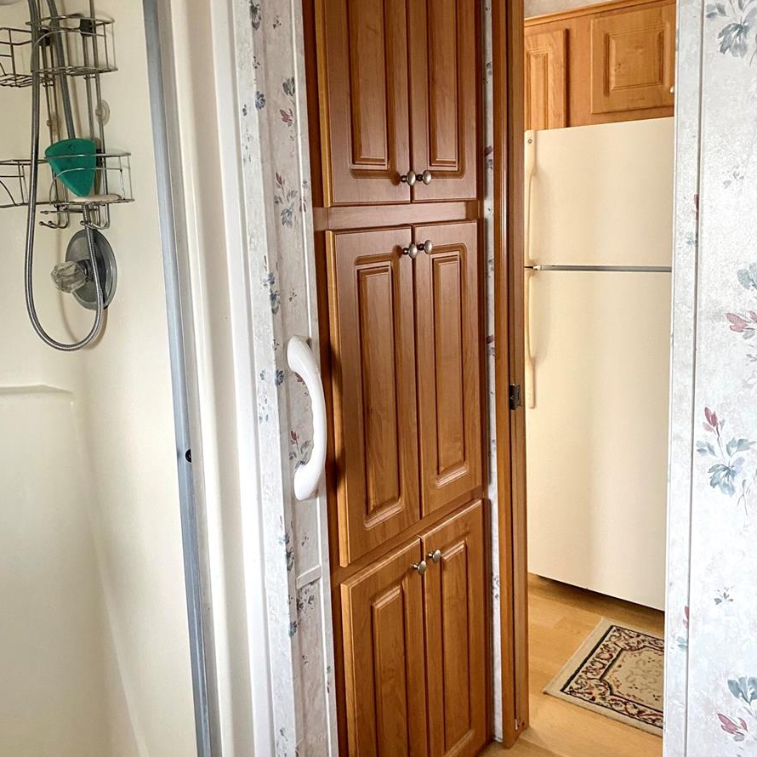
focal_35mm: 31
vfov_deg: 52.3
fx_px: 767
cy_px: 316
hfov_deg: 52.5
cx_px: 378
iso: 320
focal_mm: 4.25
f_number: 1.8
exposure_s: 1/60
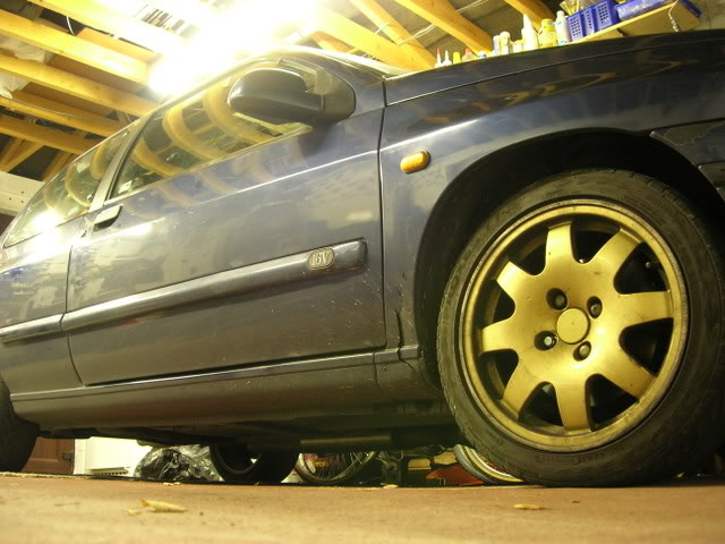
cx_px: 362
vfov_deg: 37.7
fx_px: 796
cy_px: 272
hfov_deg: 49.0
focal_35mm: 38
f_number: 2.8
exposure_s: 1/3
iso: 105
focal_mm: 7.8
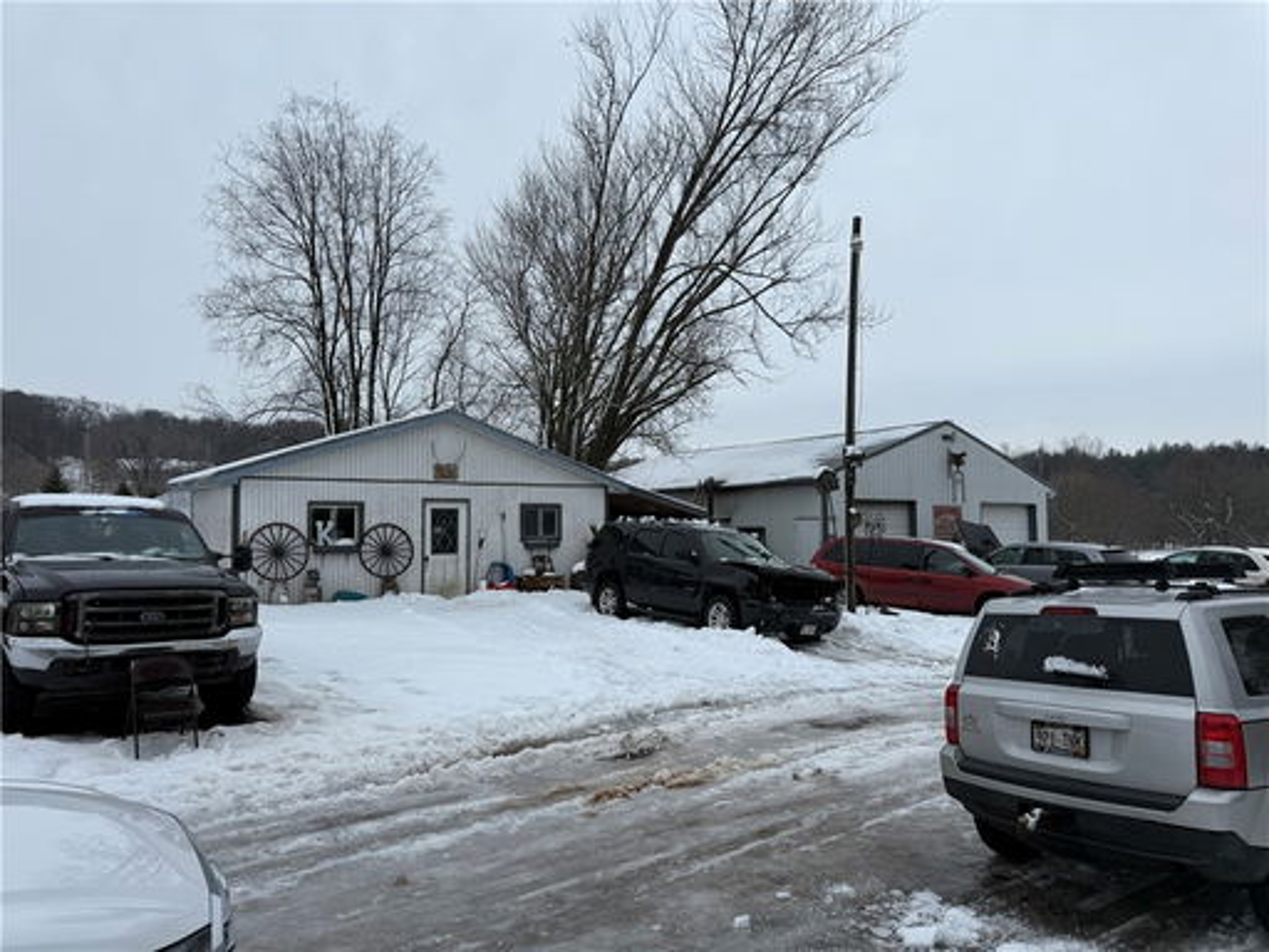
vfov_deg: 56.8
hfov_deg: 71.6
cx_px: 634
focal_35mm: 24
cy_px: 476
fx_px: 880
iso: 80
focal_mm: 6.76
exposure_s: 1/3021
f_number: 1.78
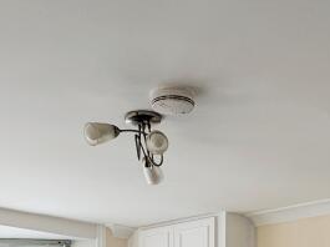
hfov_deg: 30.6
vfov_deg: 20.5
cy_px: 359
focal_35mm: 62
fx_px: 590
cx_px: 258
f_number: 2.2
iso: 75
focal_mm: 2.35
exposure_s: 1/101
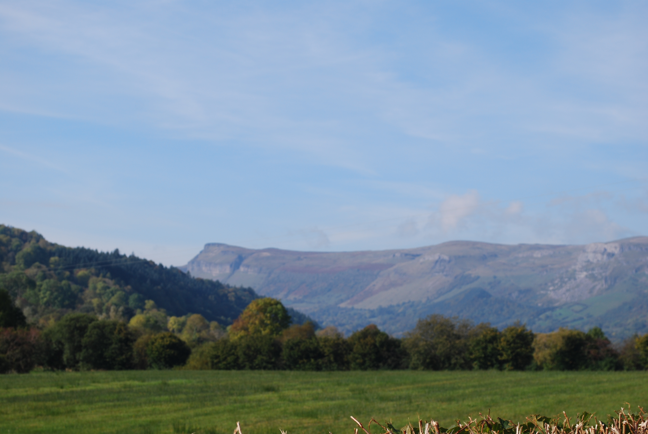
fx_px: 1352
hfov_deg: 27.0
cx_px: 324
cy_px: 217
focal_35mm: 75
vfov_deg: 18.2
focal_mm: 50
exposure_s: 1/250
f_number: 8
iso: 100
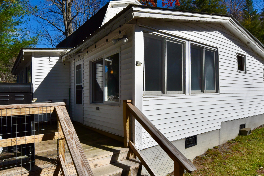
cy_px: 90
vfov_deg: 57.3
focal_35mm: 22
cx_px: 119
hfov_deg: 78.3
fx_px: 161
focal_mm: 14
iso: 800
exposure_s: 1/1250
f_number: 16
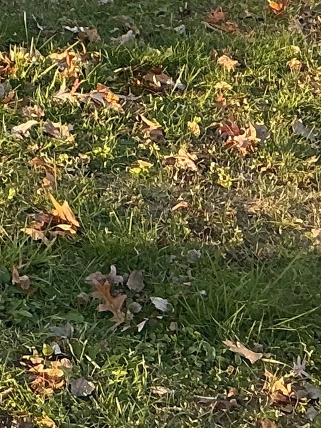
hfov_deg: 9.4
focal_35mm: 137
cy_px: -269
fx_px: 1693
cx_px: -503
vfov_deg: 13.3
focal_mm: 3
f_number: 1.8
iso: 20
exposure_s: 1/161
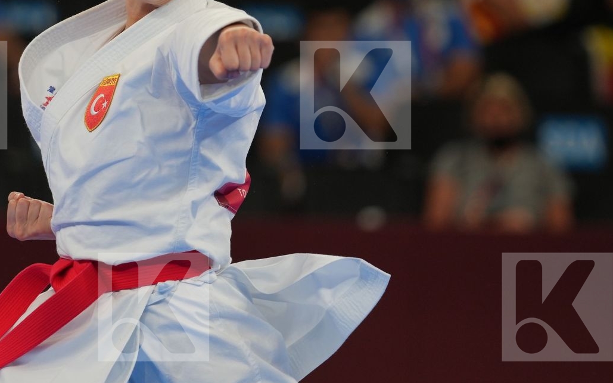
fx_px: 8937
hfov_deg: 3.9
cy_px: 95
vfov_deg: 2.5
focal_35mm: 535
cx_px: 154
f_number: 2.8
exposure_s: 1/500
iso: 250
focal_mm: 200
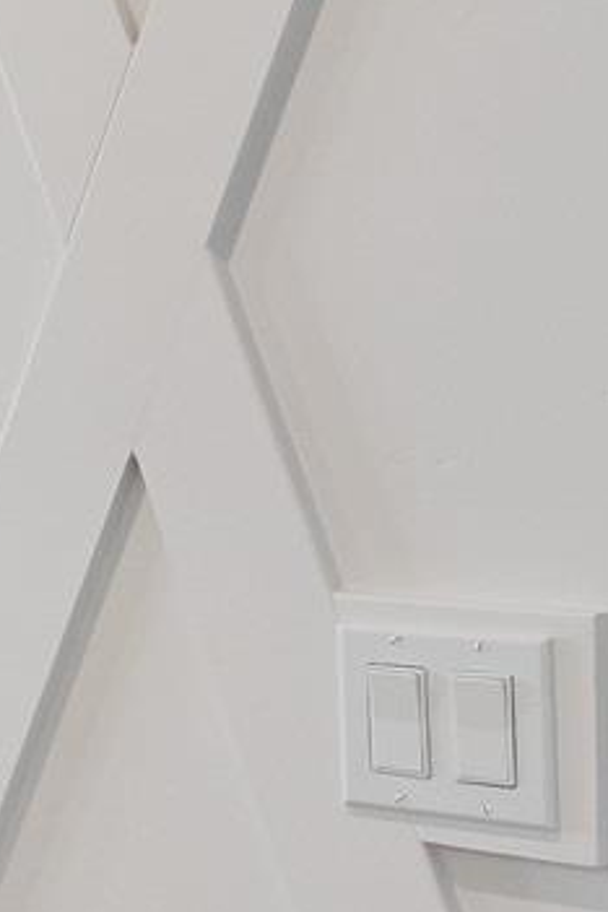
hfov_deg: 11.4
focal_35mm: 92
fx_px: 2330
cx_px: -995
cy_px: 551
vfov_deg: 22.1
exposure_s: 1/80
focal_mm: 14
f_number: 4.5
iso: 800
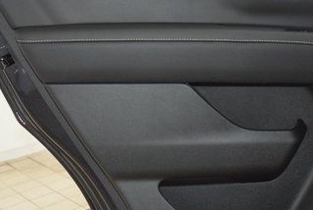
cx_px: 212
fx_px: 470
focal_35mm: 54
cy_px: 106
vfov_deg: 25.1
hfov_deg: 36.4
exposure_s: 1/125
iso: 2800
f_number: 3.5
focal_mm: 18
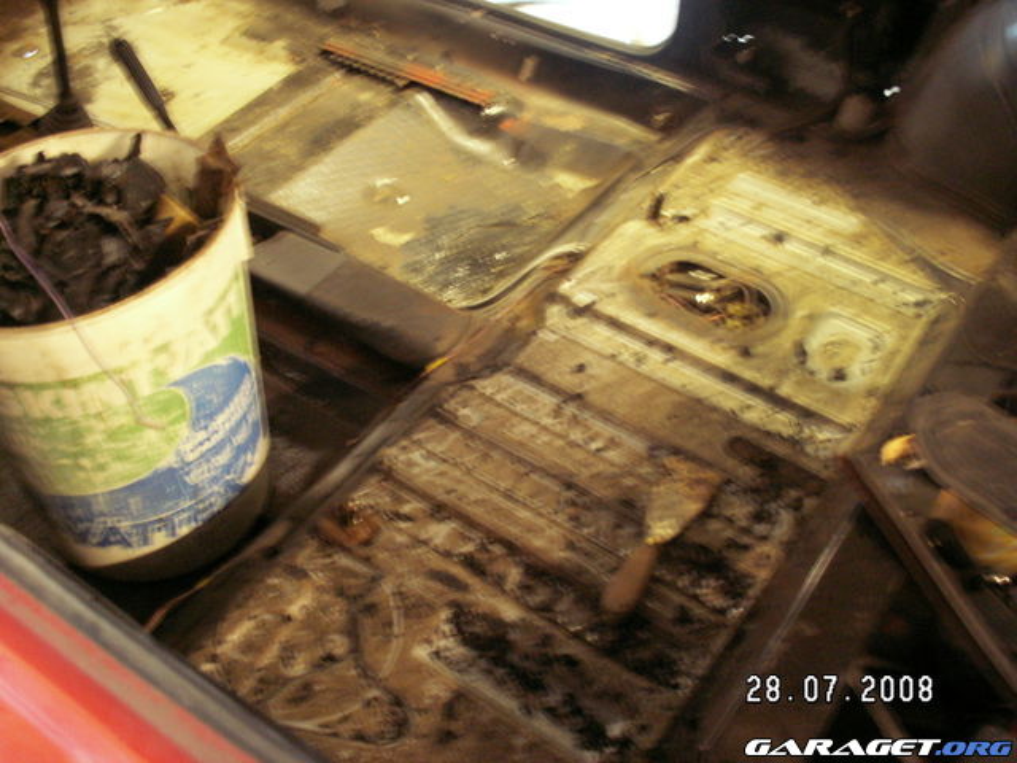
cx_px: 508
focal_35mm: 35
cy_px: 382
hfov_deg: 52.6
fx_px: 1028
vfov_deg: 40.7
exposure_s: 1/1.67
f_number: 2.8
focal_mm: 5.86
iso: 160
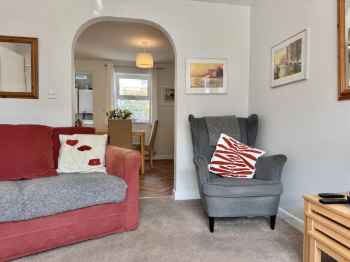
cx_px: 175
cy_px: 131
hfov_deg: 71.6
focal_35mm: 24
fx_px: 243
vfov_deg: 56.8
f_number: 1.78
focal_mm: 6.76
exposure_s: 1/127
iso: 64
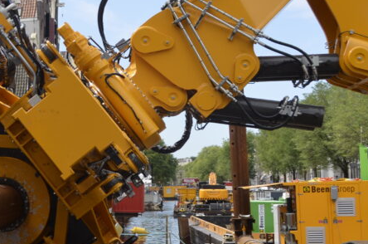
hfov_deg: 23.0
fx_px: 847
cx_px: -46
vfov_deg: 16.4
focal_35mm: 83
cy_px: 133
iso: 100
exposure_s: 1/200
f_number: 8
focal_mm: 24
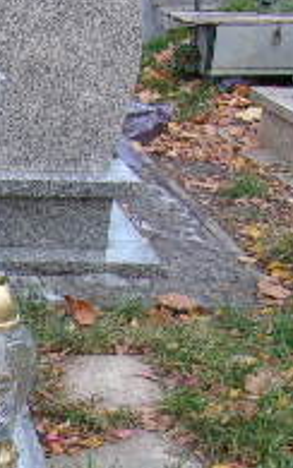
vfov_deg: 21.8
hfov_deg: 13.1
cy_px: 372
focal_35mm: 94
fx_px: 1200
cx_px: -166
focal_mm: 4.9
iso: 89
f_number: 3
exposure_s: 1/34
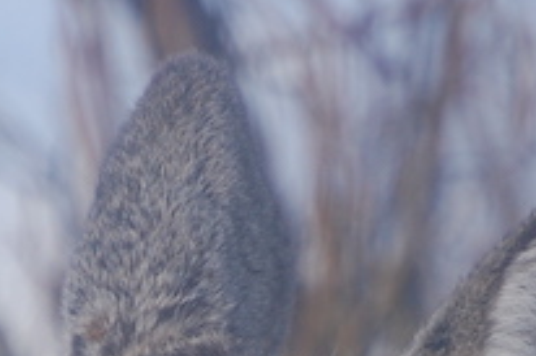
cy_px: 586
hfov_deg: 1.9
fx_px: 16454
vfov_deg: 1.2
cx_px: 281
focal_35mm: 1106
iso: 400
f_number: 5.6
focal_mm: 200
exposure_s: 1/640
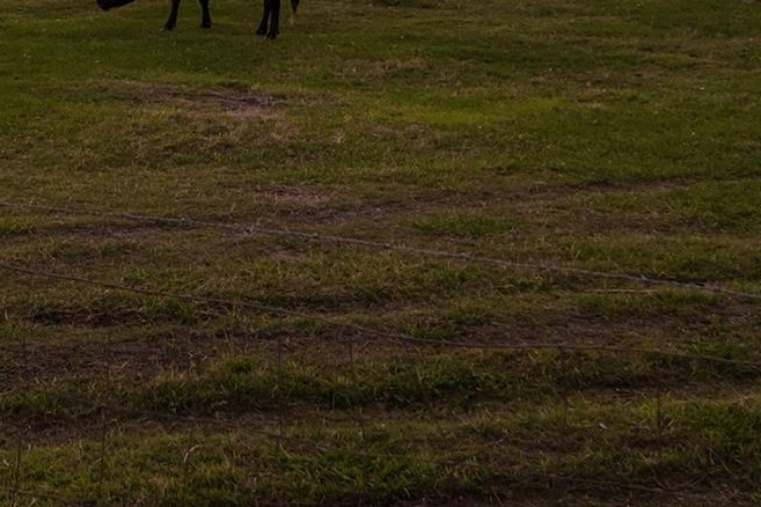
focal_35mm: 73
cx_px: 159
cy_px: -104
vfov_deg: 17.8
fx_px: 1543
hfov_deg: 27.2
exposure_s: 1/20
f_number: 8
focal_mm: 30
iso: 800
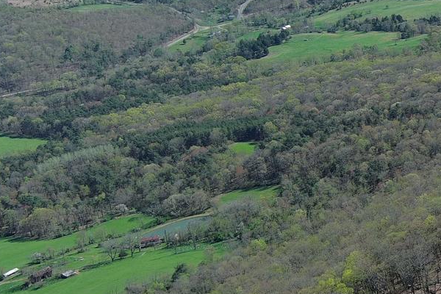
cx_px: 742
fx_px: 1213
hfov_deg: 17.5
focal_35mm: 99
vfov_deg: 13.8
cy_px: 98
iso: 100
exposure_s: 1/883
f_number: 2.8
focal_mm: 10.57
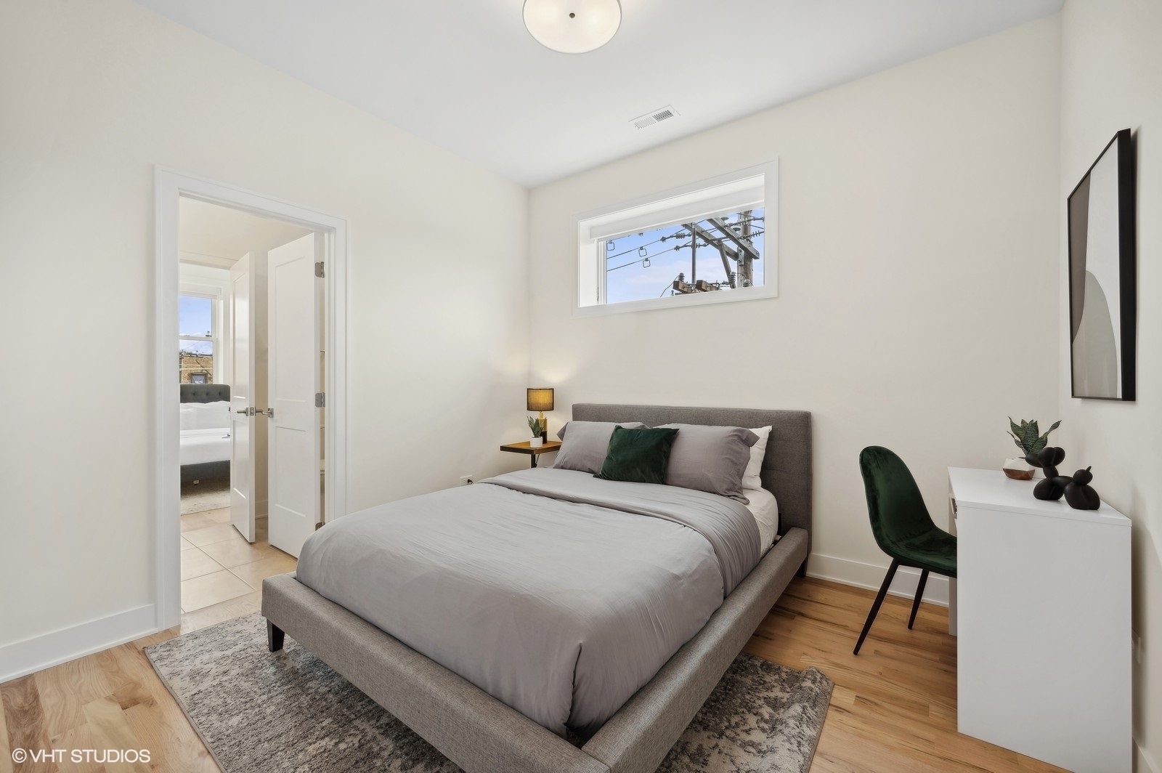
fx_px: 452
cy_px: 386
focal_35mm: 14
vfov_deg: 81.1
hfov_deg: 104.3
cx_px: 581
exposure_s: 1/6
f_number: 10
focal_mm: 14
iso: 100
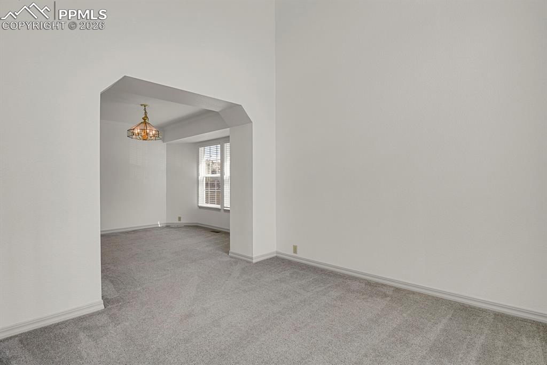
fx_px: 258
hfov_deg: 93.3
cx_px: 274
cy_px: 182
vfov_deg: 70.4
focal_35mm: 17
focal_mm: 17
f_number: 8
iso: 160
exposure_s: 1/20
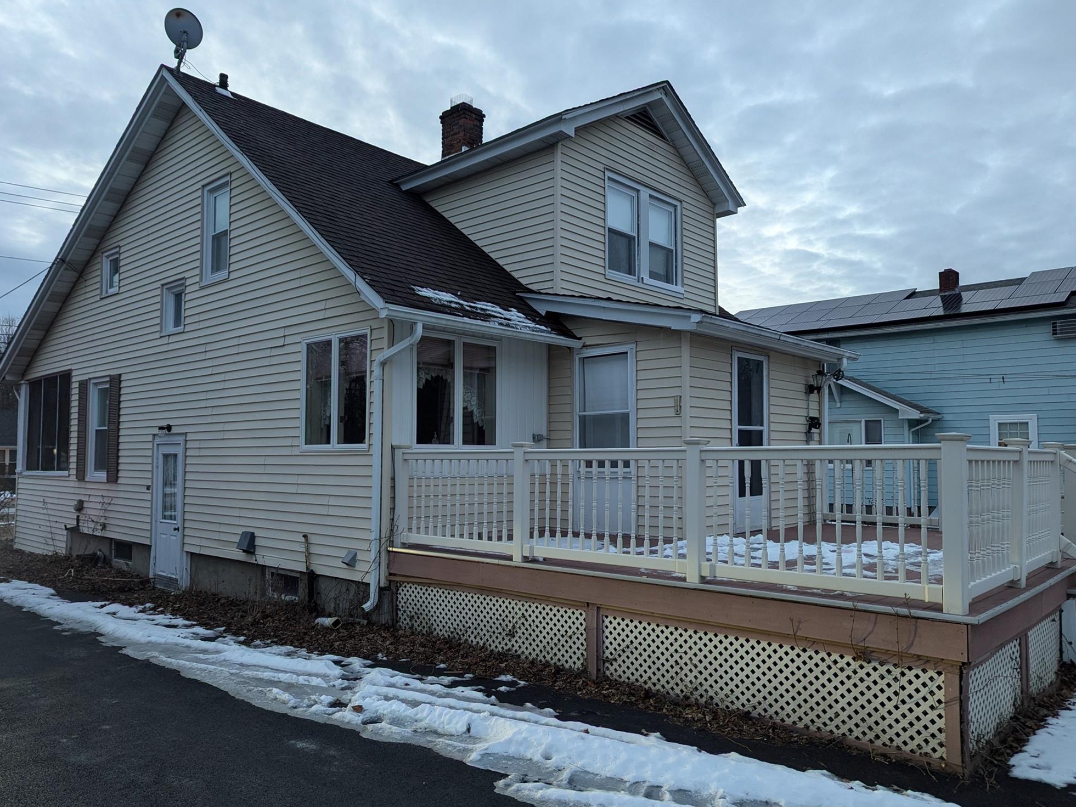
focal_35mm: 25
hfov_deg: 69.4
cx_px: 539
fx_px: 777
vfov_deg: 54.9
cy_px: 415
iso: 128
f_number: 1.85
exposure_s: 1/25.3
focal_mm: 6.81
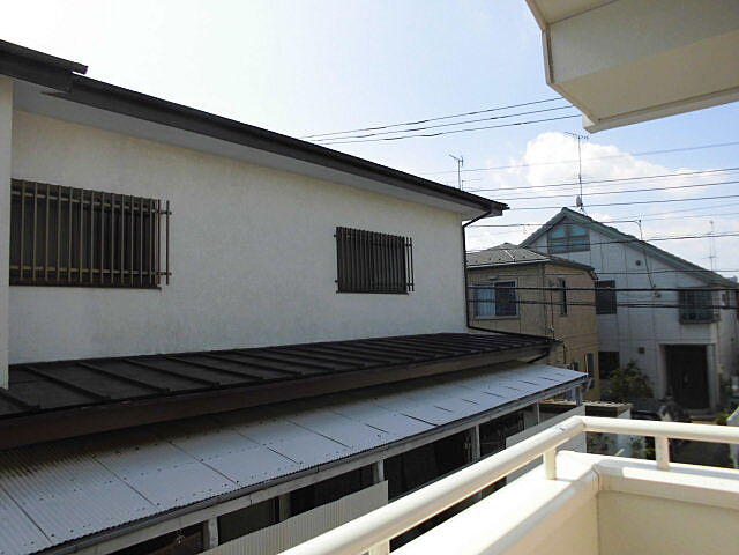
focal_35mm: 26
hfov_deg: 67.3
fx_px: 555
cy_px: 278
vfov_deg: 53.1
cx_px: 370
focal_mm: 4.6
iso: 100
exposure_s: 1/640
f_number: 3.5
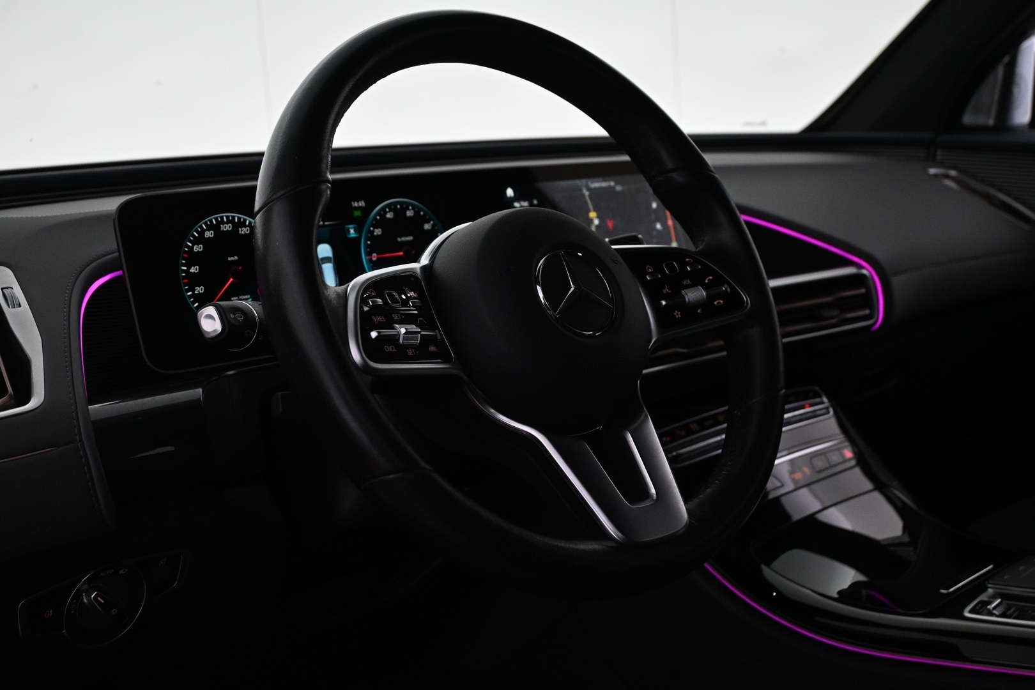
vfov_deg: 31.9
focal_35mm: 42
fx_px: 1207
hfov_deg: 46.4
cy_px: 345
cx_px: 518
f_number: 4.5
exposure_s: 1/100
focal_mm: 28
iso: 1600
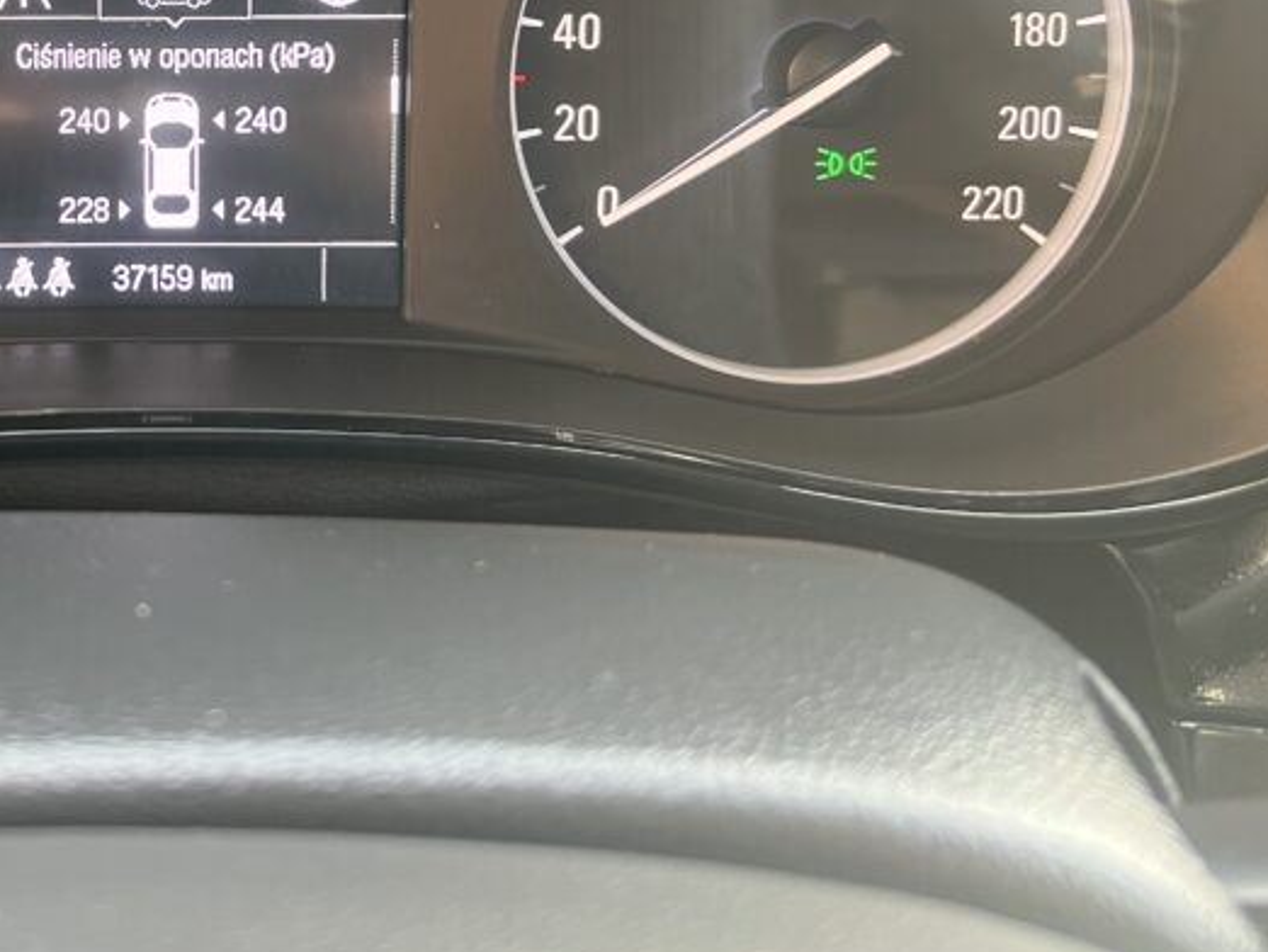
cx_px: 75
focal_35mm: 51
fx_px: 1869
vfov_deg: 27.5
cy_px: 92
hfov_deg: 34.9
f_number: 1.5
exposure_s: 1/73
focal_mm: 5.7
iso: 125
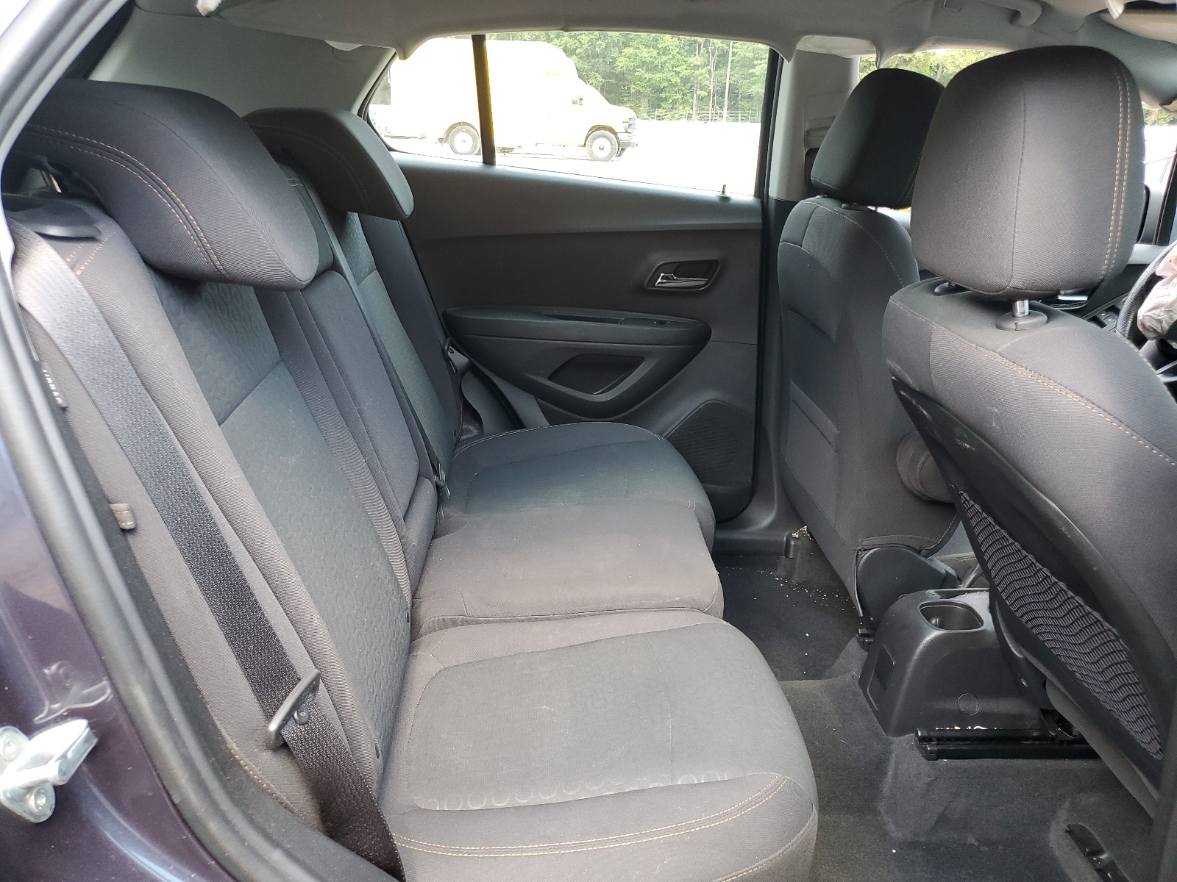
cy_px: 441
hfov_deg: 67.3
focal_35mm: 26
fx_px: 884
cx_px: 588
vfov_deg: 53.1
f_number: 1.5
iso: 86
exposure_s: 1/120
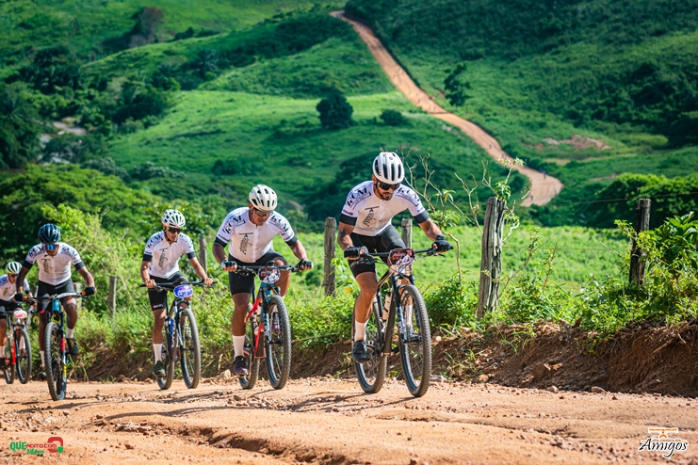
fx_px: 2036
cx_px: 349
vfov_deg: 13.0
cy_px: 232
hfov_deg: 19.5
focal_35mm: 105
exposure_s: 1/2000
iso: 320
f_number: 3.2
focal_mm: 70
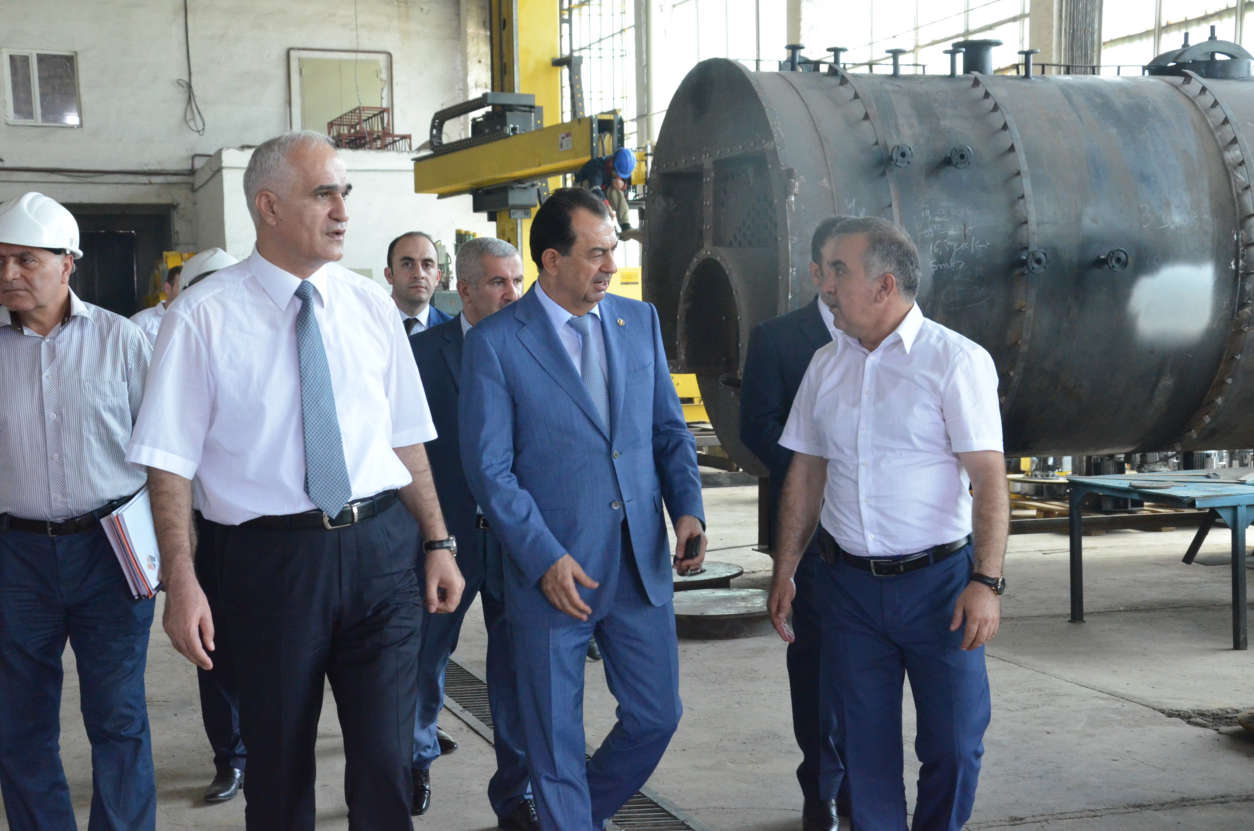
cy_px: 416
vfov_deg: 23.7
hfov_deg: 35.1
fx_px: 1981
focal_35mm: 57
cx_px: 627
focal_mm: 38
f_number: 8
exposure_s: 1/250
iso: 3200
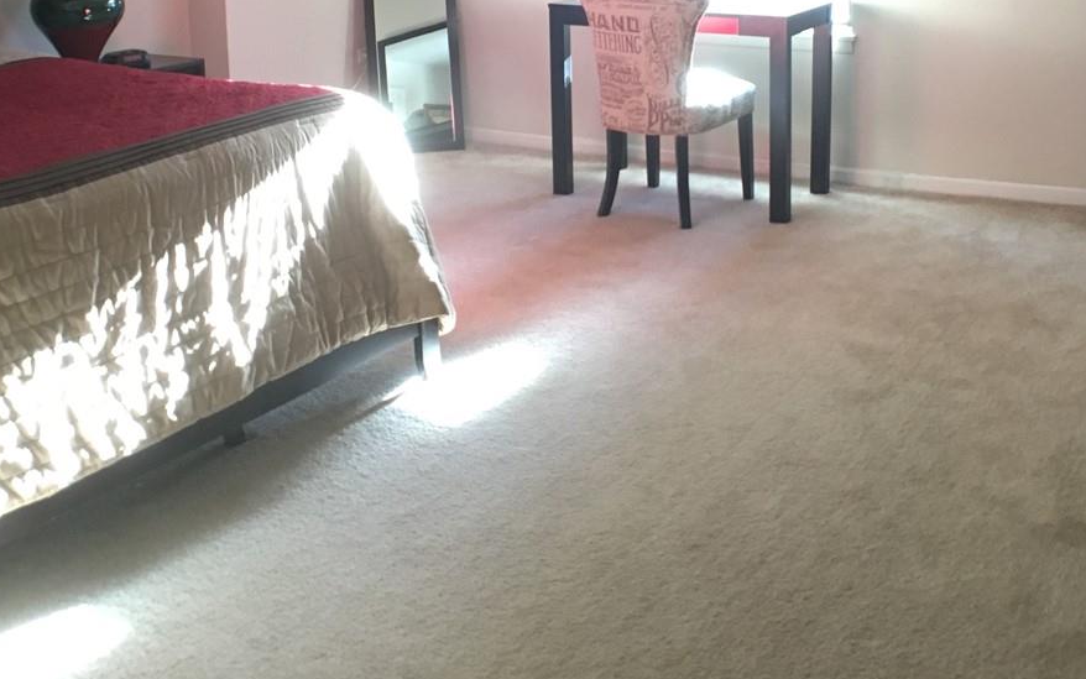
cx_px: 662
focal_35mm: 56
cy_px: -35
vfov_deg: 22.1
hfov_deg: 36.1
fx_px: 1658
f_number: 2.2
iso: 100
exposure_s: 1/30
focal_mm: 4.15
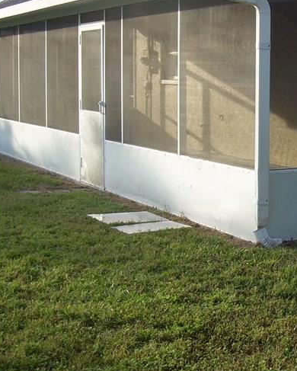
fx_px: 856
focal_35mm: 78
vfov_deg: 24.4
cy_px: 174
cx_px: 318
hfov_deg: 19.0
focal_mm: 6.3
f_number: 4.6
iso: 50
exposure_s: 1/149
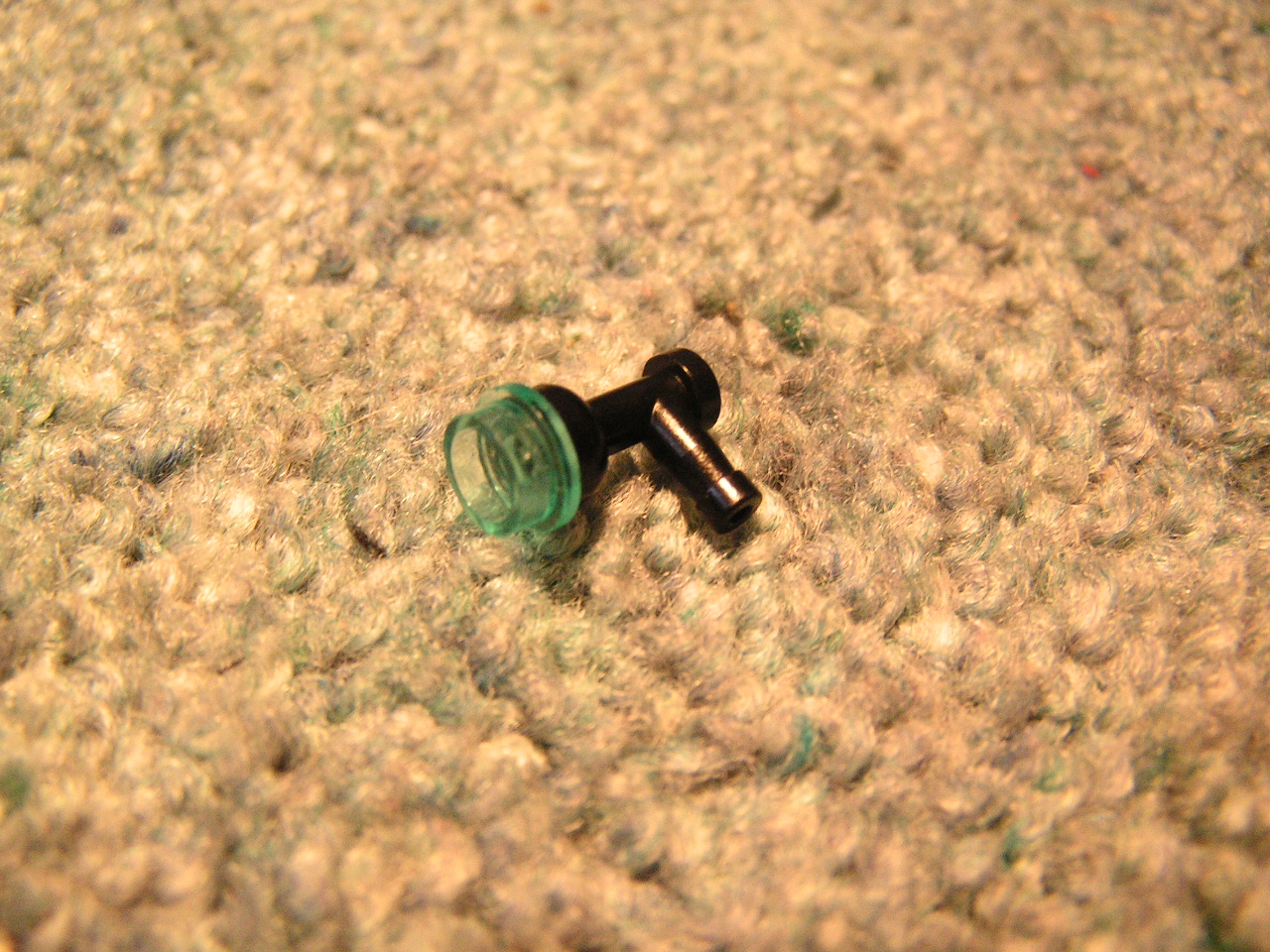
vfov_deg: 37.7
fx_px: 1394
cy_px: 476
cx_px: 635
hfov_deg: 49.0
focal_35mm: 38
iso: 200
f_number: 2.8
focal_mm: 6.3
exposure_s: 1/40
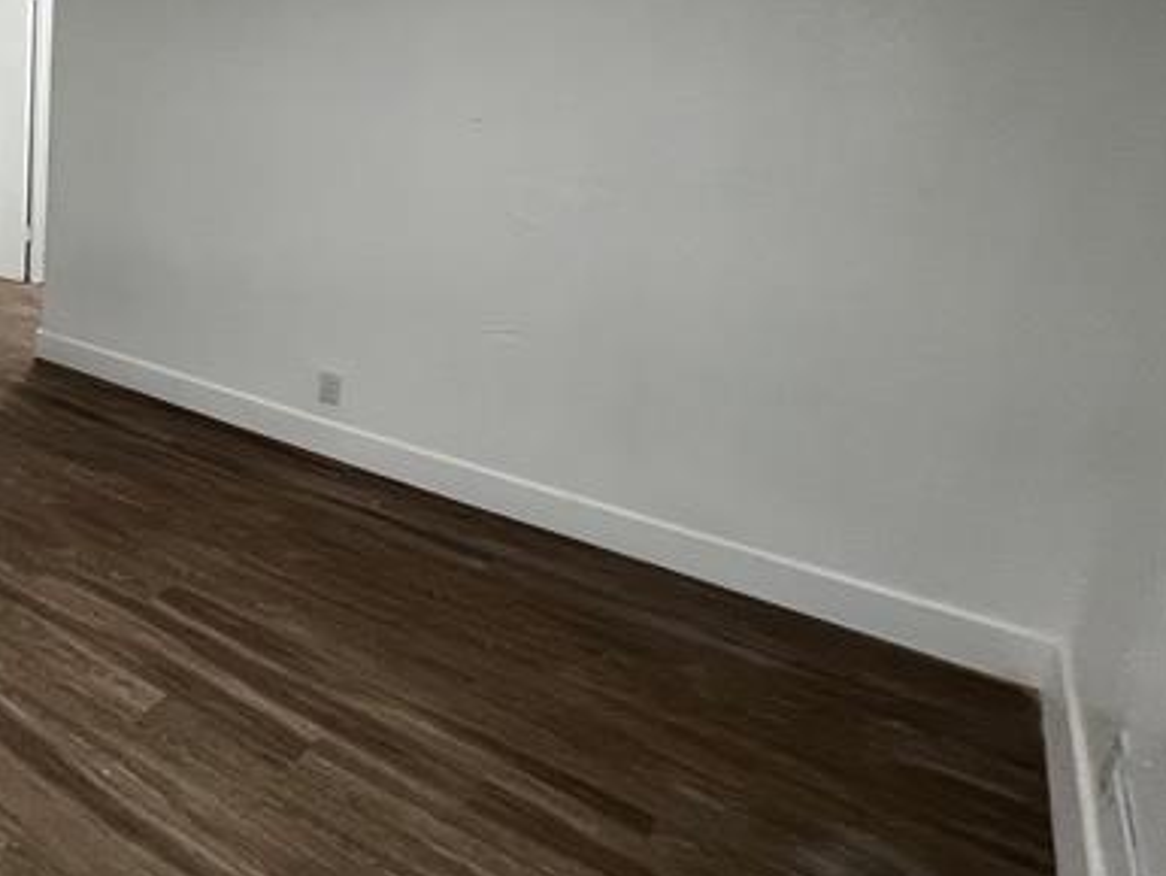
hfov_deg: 51.0
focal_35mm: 27
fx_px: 910
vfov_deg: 50.5
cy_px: 297
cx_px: -27
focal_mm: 1.57
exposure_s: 1/60
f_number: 1.8
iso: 125
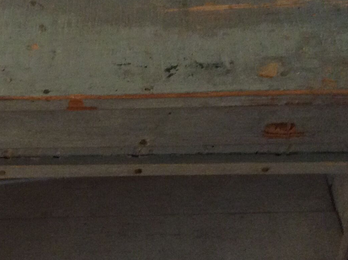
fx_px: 803
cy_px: 75
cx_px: 117
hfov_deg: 24.3
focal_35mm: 80
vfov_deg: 18.3
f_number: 2.4
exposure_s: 1/25
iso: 200
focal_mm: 3.3
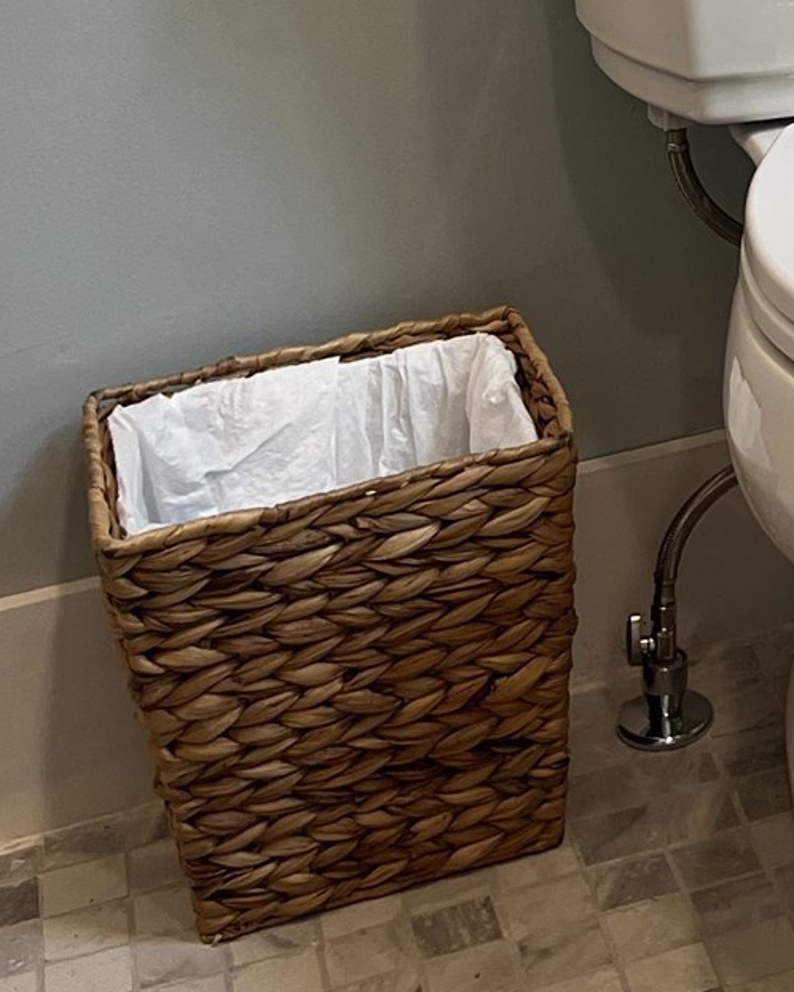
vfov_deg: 18.7
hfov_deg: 15.2
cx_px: 1175
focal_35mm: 94
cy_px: -356
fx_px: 2760
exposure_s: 1/120
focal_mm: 5.7
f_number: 1.5
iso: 100
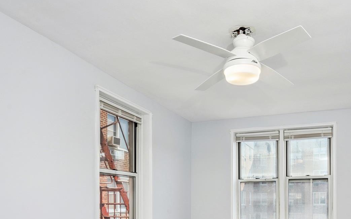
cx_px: 232
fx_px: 268
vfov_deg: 40.1
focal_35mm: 28
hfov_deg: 64.9
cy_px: 210
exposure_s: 1/80
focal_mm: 14
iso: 200
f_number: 11
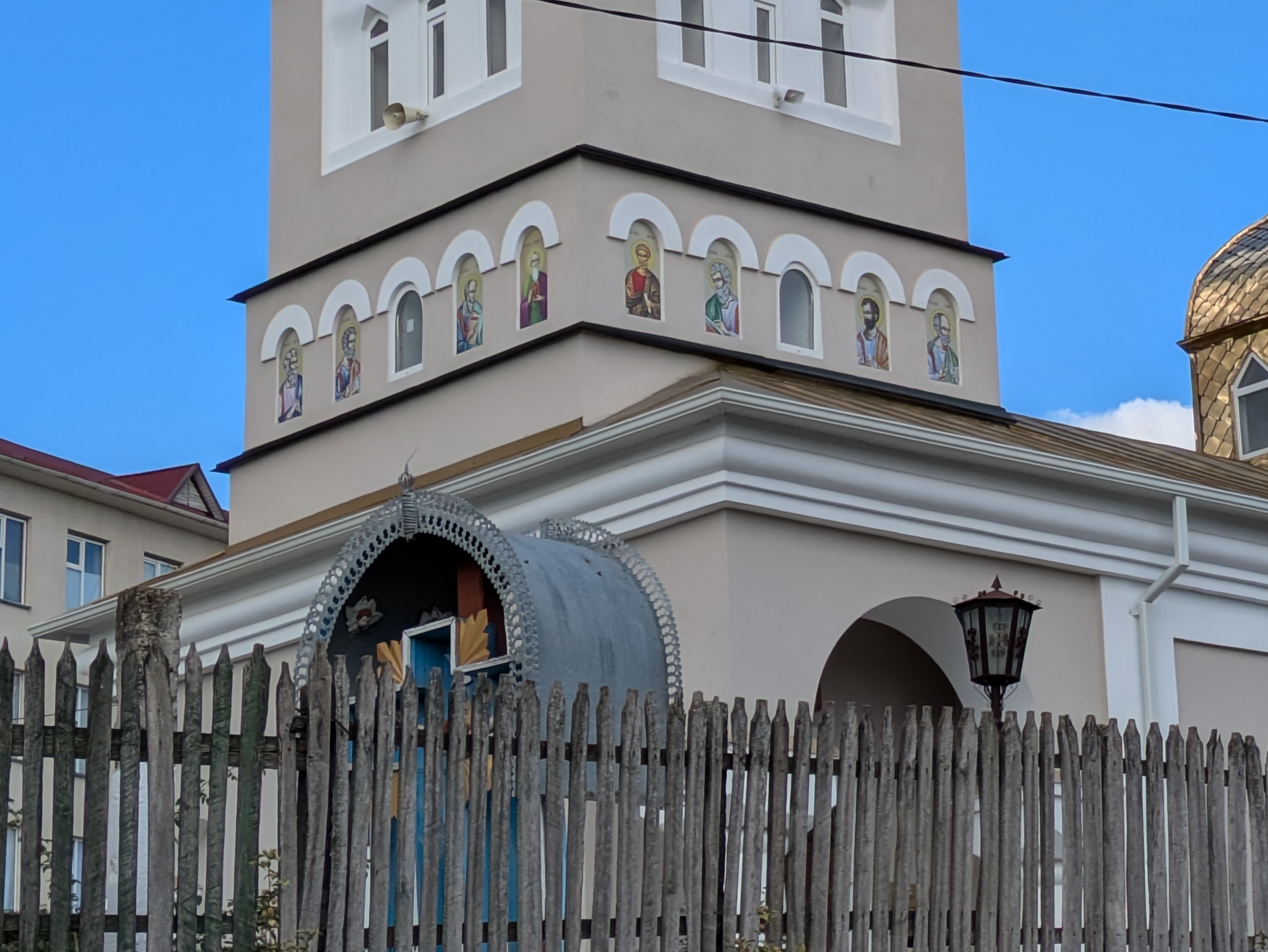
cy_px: 292
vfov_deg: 14.2
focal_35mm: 104
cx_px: 929
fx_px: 3811
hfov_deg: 18.8
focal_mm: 5.43
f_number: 1.89
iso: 50
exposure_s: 1/2212
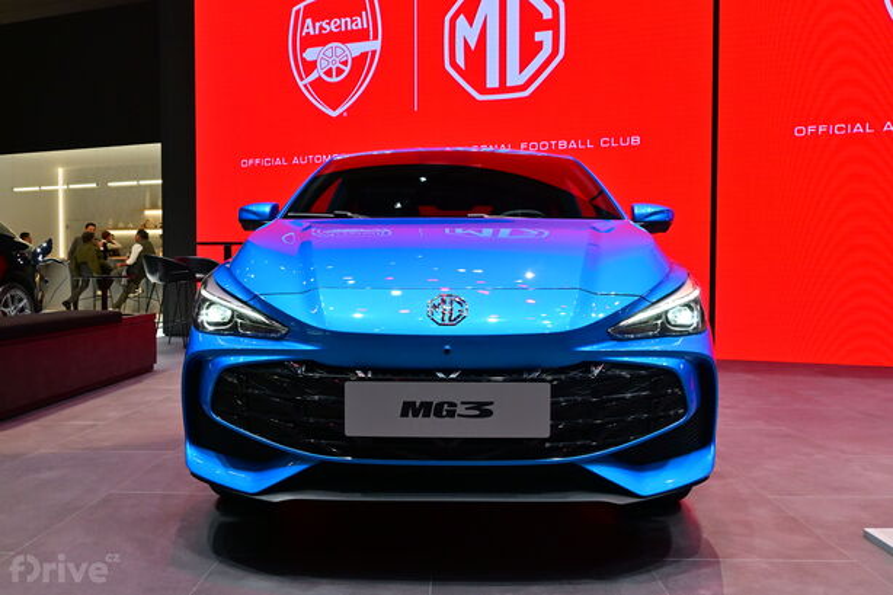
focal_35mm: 30
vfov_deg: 43.6
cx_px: 446
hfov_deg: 61.9
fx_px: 744
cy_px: 298
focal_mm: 20
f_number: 7.1
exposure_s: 1/200
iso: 800
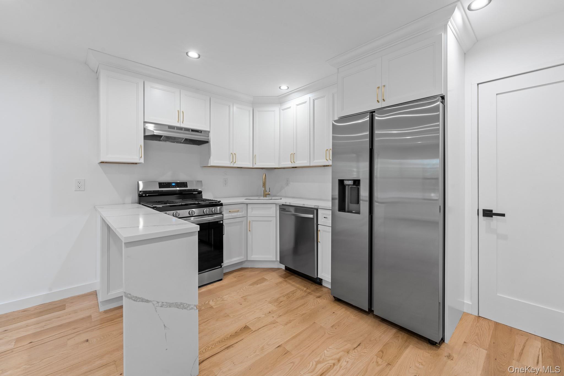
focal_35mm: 14
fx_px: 219
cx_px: 282
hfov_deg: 104.3
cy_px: 188
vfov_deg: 81.2
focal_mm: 14
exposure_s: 1/3
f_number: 10
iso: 400
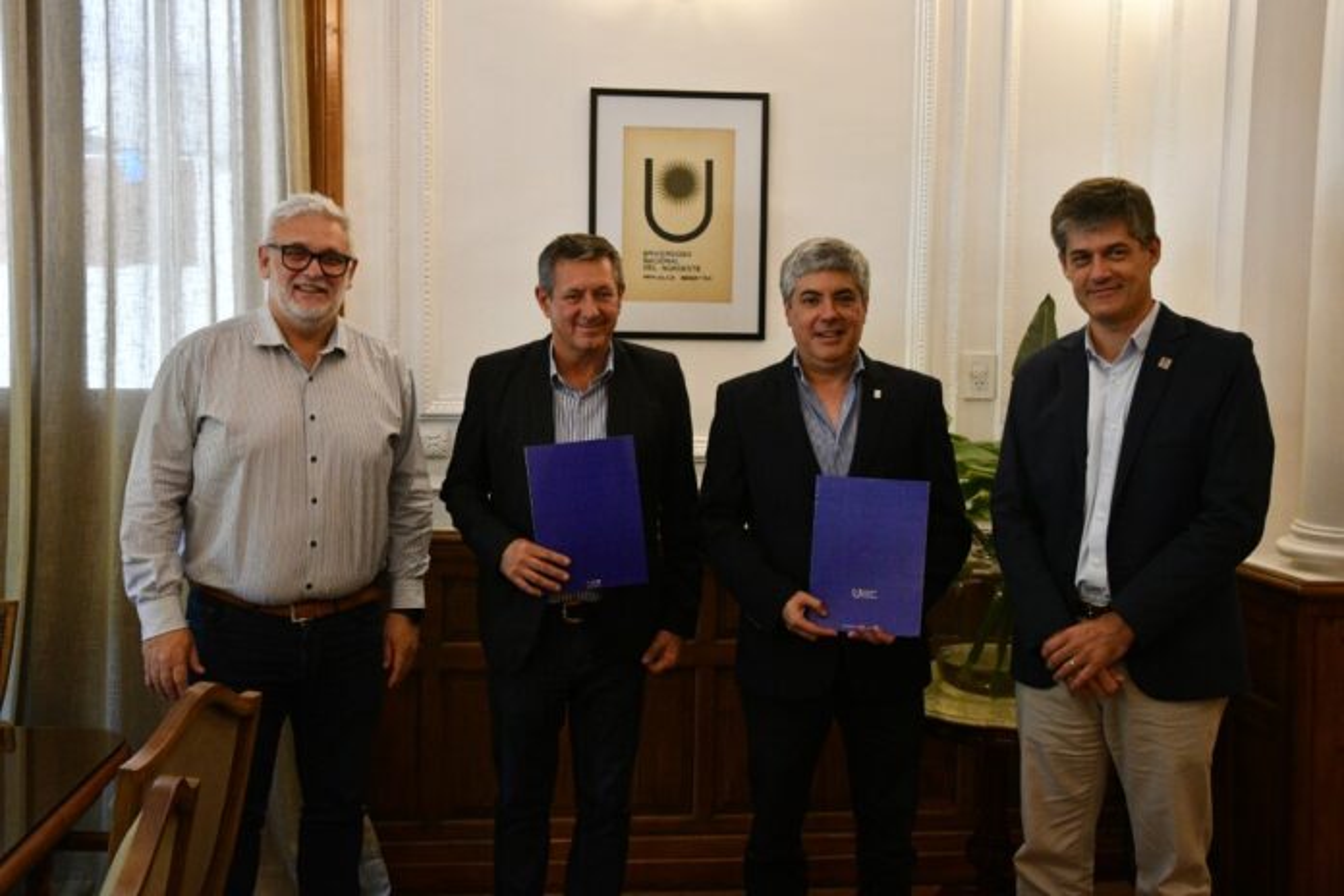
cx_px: 672
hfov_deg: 49.6
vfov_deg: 34.2
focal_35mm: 39
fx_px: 1456
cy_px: 448
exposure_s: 1/80
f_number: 5.6
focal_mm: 26
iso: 2500
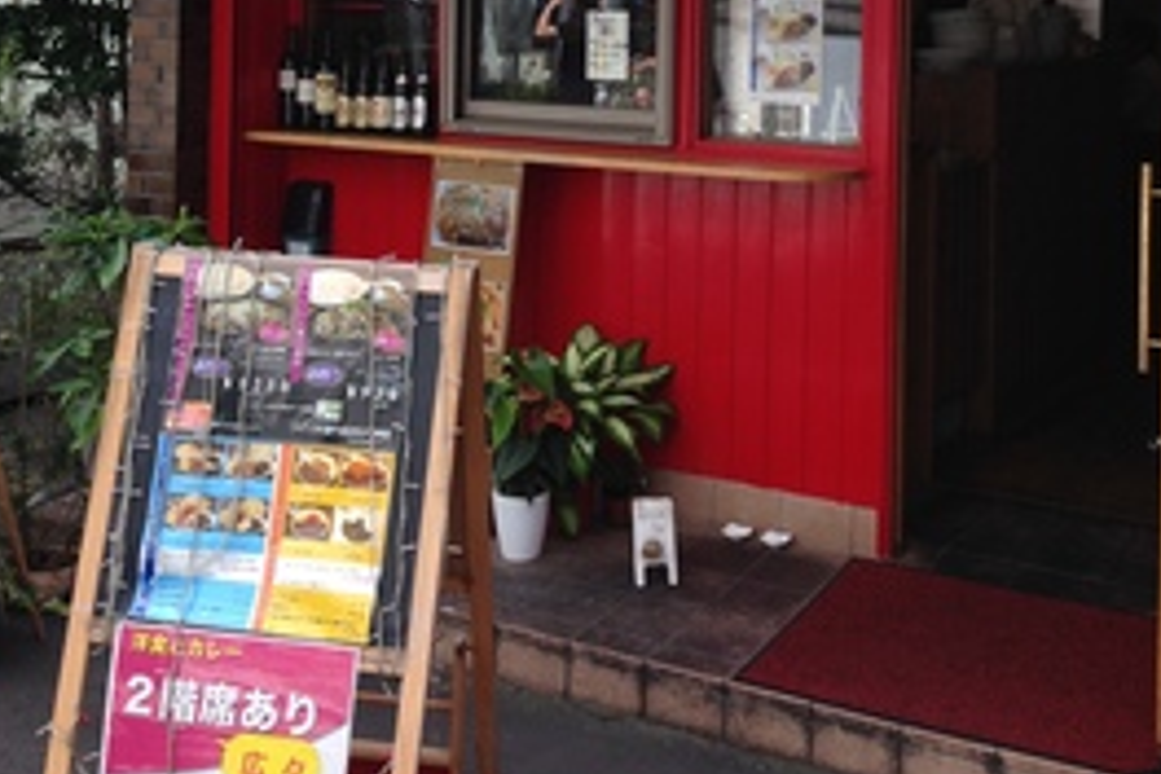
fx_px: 1677
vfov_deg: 25.0
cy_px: 31
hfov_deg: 38.2
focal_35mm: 52
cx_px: 616
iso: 50
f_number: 2.4
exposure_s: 1/315
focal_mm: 4.12
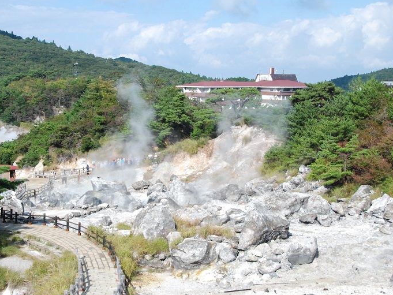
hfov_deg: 31.5
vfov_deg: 24.0
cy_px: 144
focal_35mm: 61
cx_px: 144
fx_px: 693
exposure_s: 1/400
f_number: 10
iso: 800
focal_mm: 32
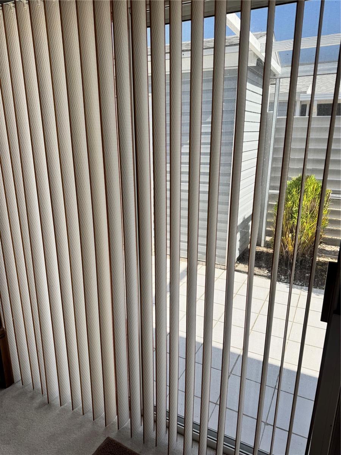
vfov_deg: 71.6
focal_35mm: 24
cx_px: 170
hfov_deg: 56.8
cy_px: 228
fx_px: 315
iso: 80
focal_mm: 6.76
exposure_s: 1/1261
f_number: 1.78
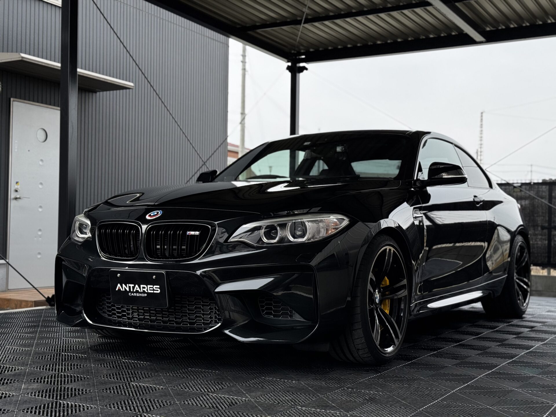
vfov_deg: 30.3
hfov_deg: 39.7
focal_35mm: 48
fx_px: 771
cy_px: 208
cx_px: 278
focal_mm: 6.76
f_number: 1.78
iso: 64
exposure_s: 1/1059
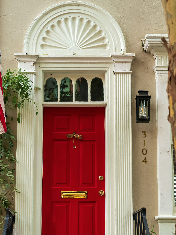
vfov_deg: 25.6
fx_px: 515
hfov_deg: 19.4
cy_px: 143
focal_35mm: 76
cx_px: 73
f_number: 5.6
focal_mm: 49
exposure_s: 1/100
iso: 100
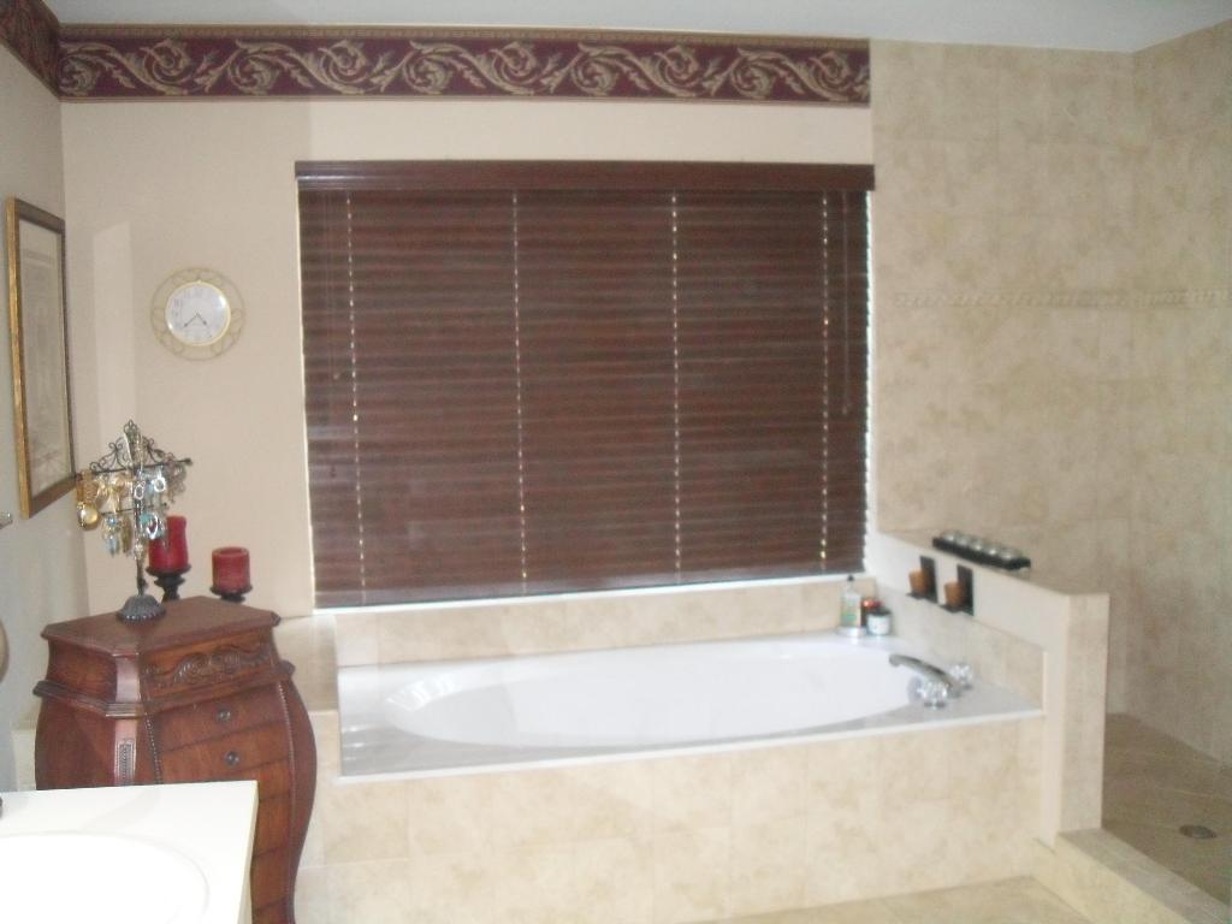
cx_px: 616
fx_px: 1246
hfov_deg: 52.6
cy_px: 462
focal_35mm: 35
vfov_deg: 40.7
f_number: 2.8
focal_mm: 6.2
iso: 400
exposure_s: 1/45
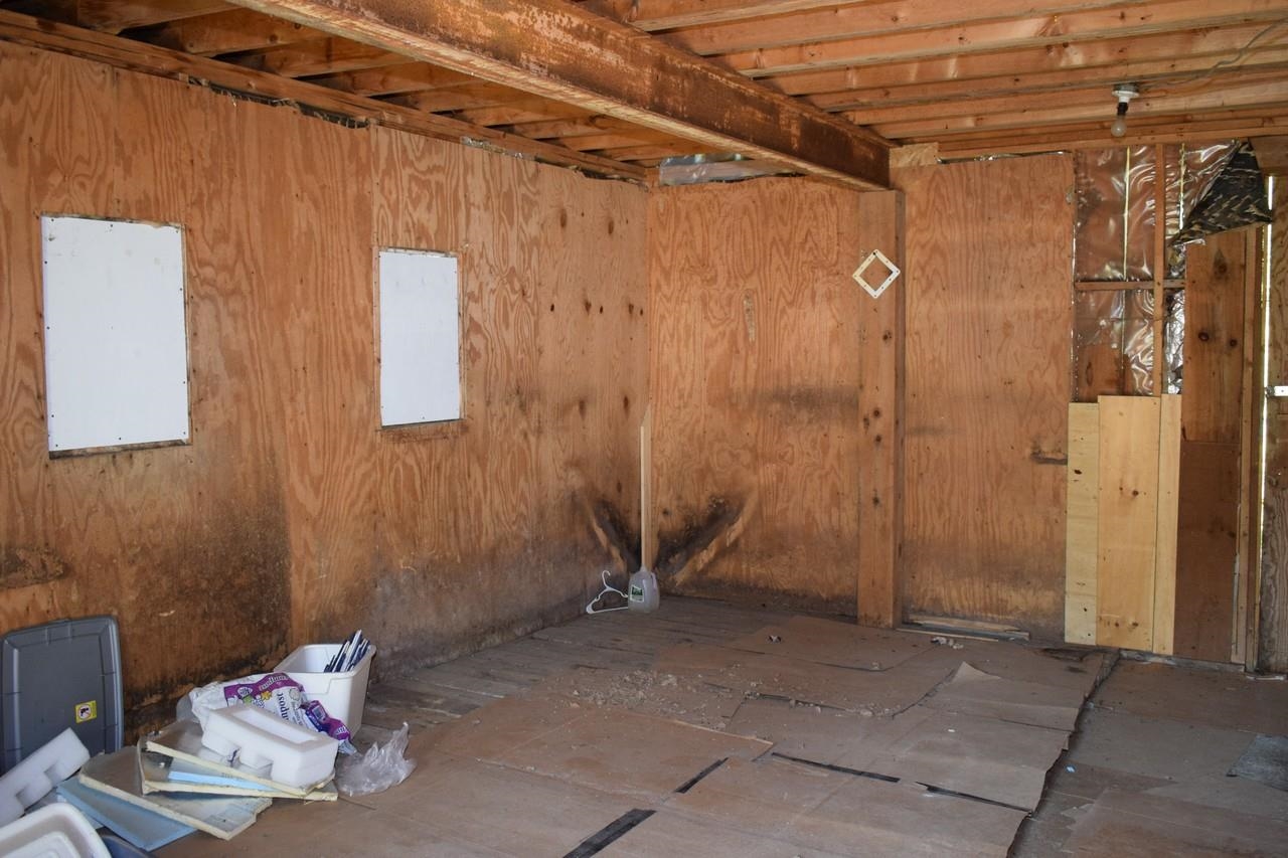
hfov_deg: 57.2
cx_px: 644
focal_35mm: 33
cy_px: 429
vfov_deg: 40.0
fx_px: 1180
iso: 1800
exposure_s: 1/60
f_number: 3.8
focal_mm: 22
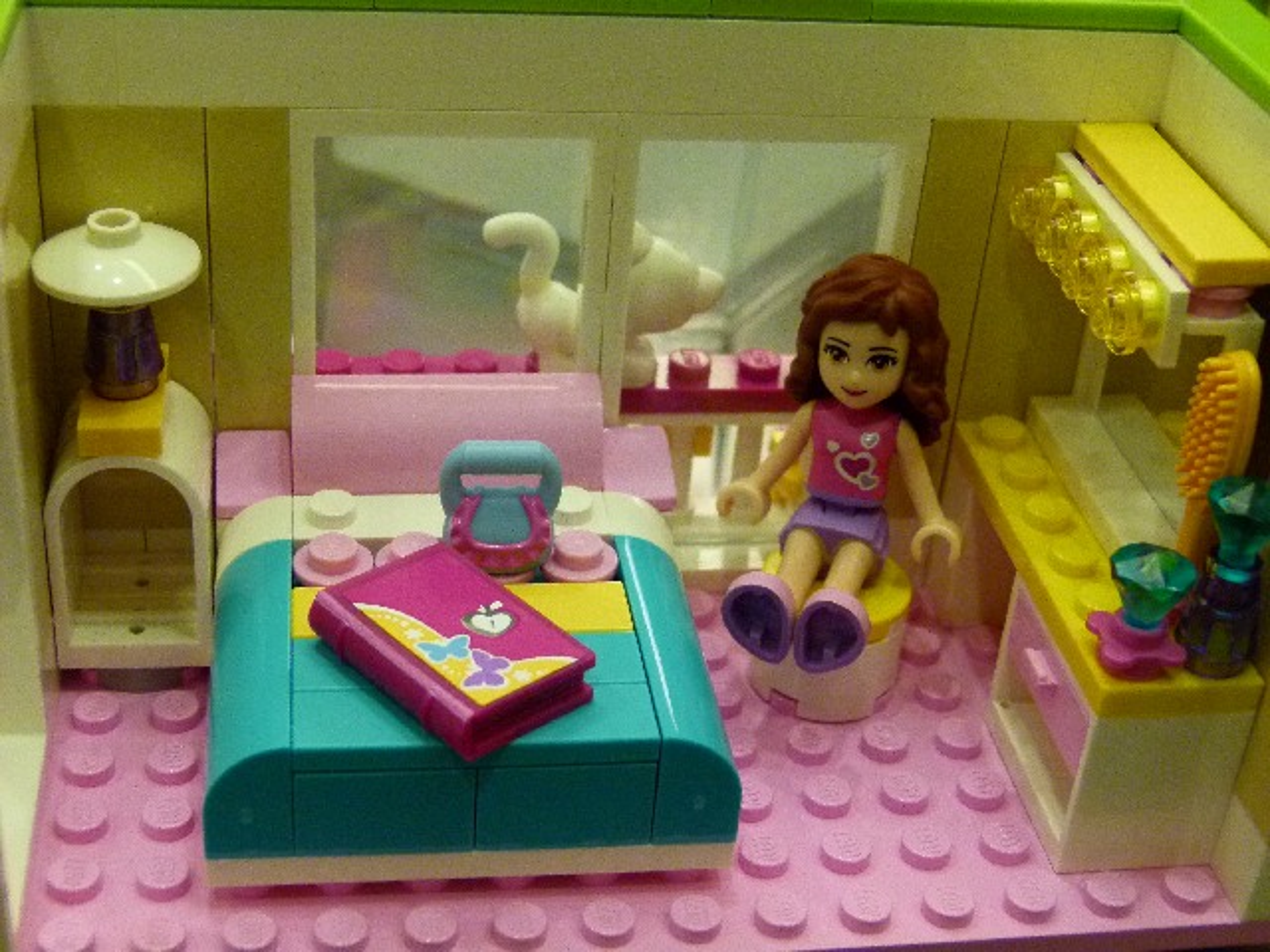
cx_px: 635
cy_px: 476
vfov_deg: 28.6
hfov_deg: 37.5
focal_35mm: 51
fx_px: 1871
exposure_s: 1/40
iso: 400
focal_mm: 9.2
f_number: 3.2
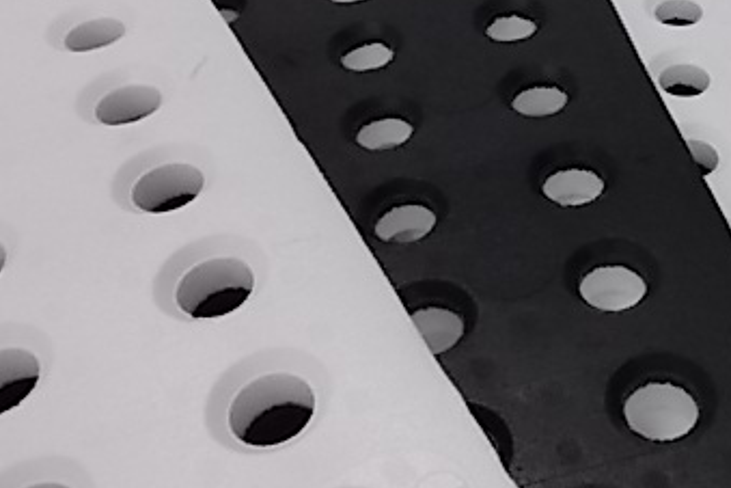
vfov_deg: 26.4
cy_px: 177
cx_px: 552
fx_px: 1036
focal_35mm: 51
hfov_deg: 37.9
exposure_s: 1/200
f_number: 3.2
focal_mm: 4.6
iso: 400
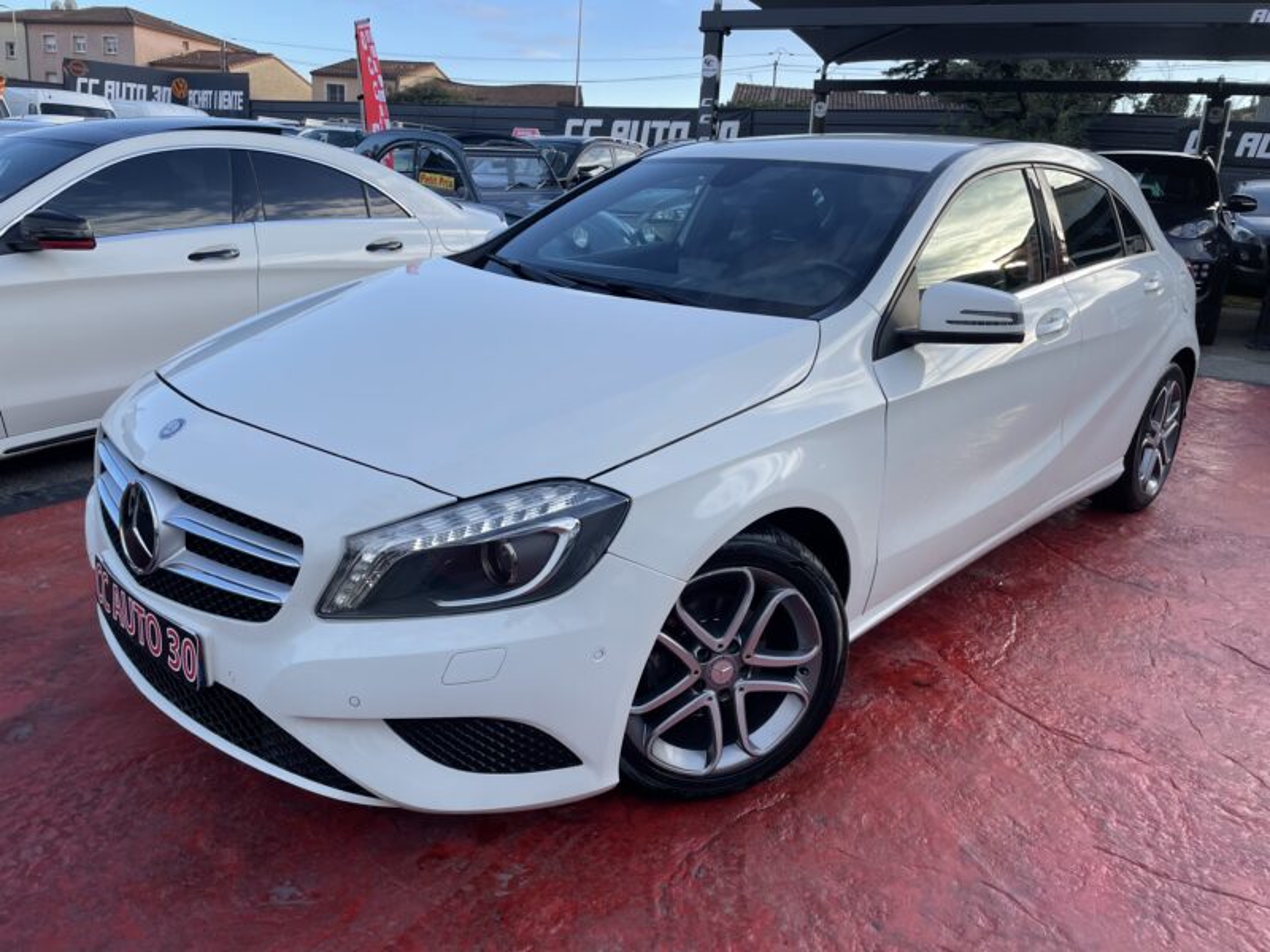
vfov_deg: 53.1
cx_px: 635
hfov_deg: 67.3
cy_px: 476
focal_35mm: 26
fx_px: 954
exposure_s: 1/796
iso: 32
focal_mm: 4.2
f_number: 1.6
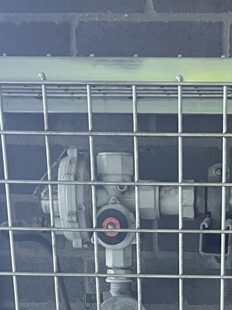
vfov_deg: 17.2
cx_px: 204
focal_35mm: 93
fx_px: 831
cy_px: 561
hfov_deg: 15.7
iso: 160
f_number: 1.6
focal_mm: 5.1
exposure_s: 1/60
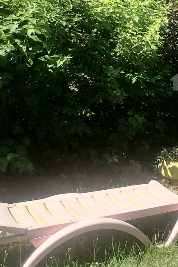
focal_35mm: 56
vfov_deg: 35.1
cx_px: 220
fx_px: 416
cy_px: 79
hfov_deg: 22.1
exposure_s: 1/1129
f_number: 1.8
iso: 50
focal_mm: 5.3
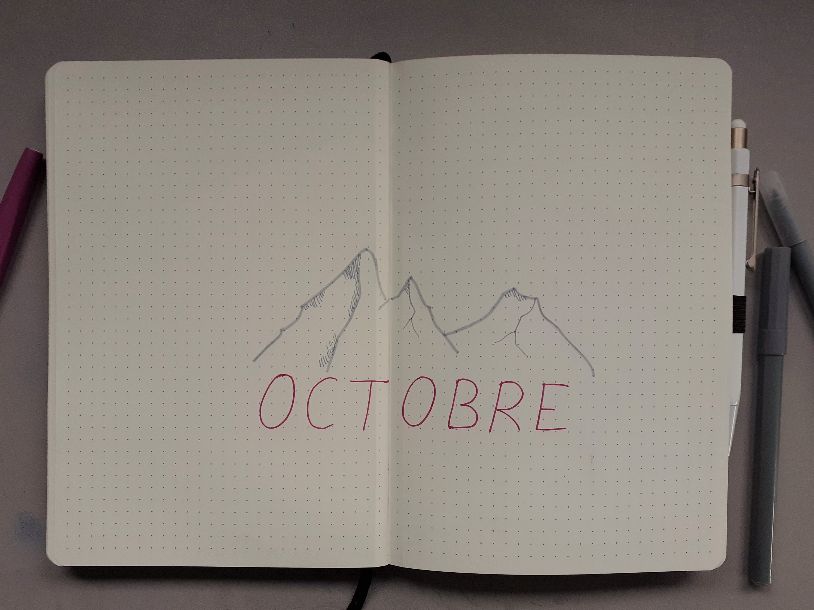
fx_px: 658
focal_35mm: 28
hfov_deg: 63.4
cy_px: 310
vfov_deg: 49.7
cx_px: 404
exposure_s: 1/100
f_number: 1.9
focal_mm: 3.6
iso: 64
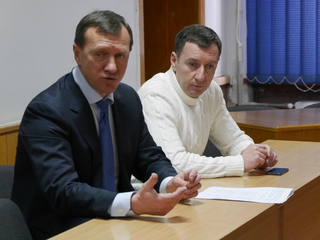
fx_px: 1128
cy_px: 120
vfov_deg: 12.1
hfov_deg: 16.2
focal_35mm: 122
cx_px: 160
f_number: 5.2
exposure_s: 1/60
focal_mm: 61
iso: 3200
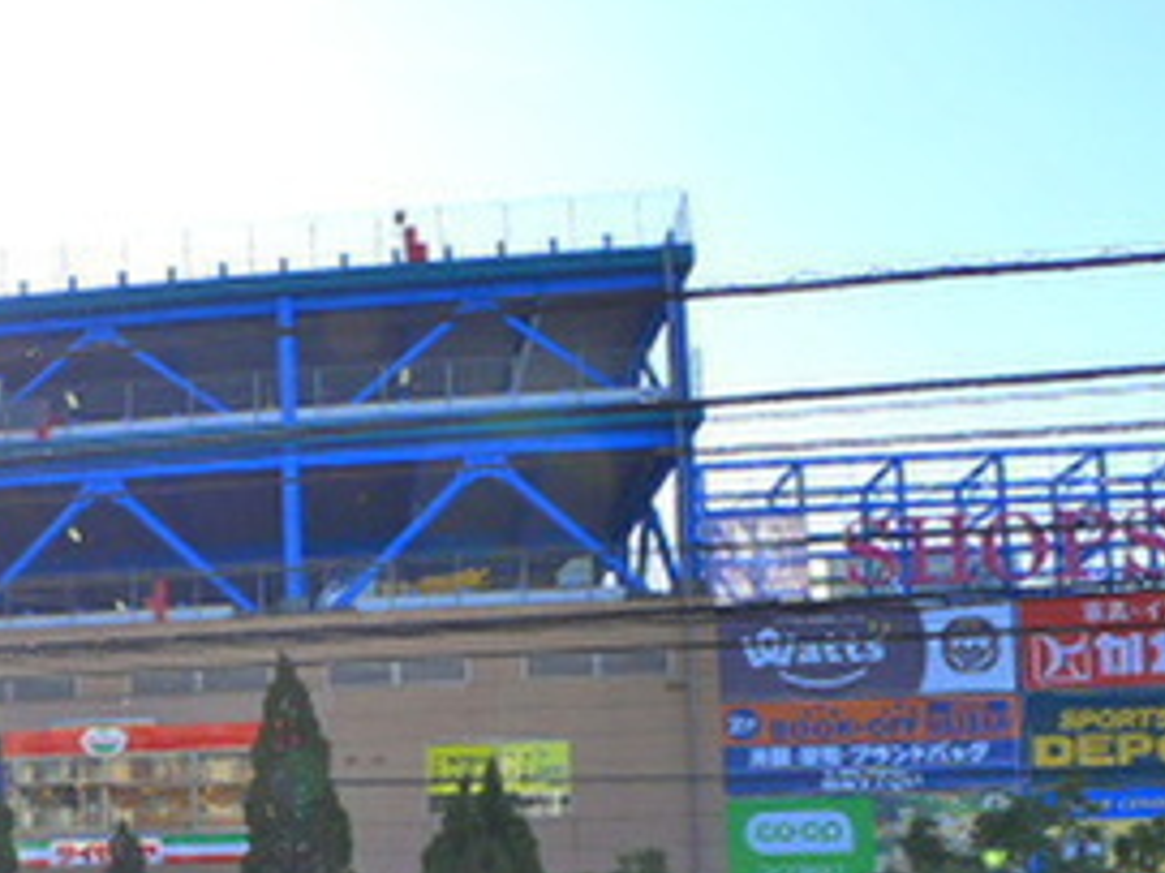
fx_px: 2086
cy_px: 892
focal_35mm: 62
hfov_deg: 29.5
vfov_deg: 22.6
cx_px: 52
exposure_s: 1/500
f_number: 4
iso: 400
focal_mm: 5.1
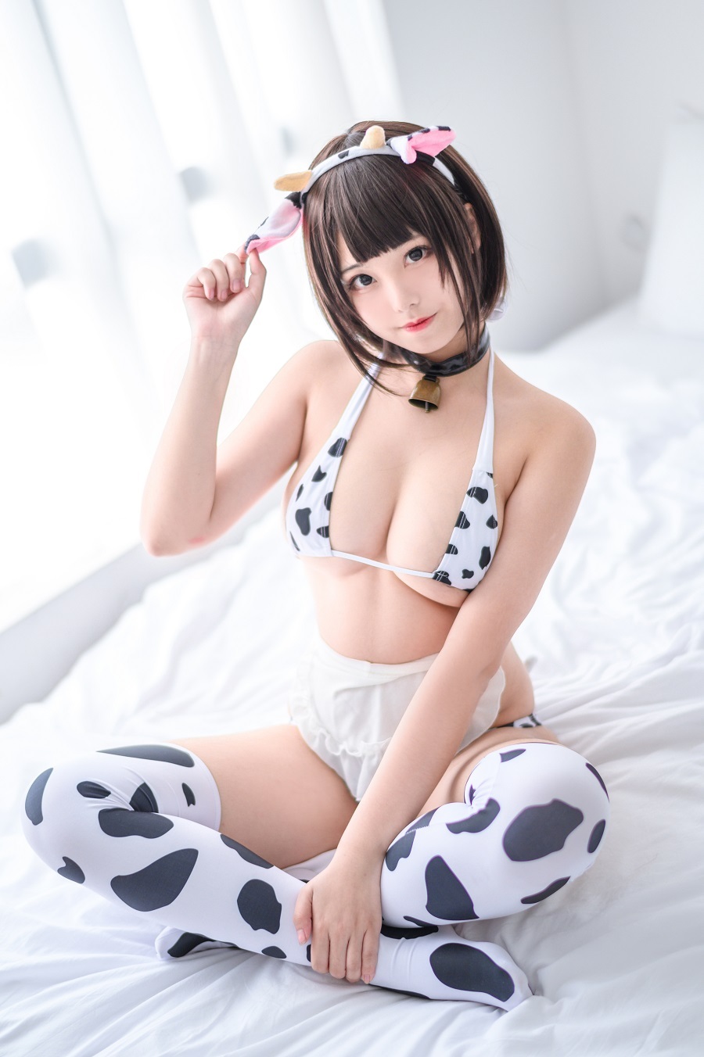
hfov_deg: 23.4
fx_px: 1703
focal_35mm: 58
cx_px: 352
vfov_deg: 34.5
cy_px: 528
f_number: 1.4
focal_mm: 58
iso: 320
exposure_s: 1/15
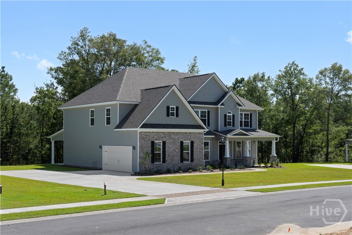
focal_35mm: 42
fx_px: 411
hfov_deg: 46.4
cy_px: 118
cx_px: 176
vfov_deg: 31.9
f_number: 20
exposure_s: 1/160
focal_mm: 42
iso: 320
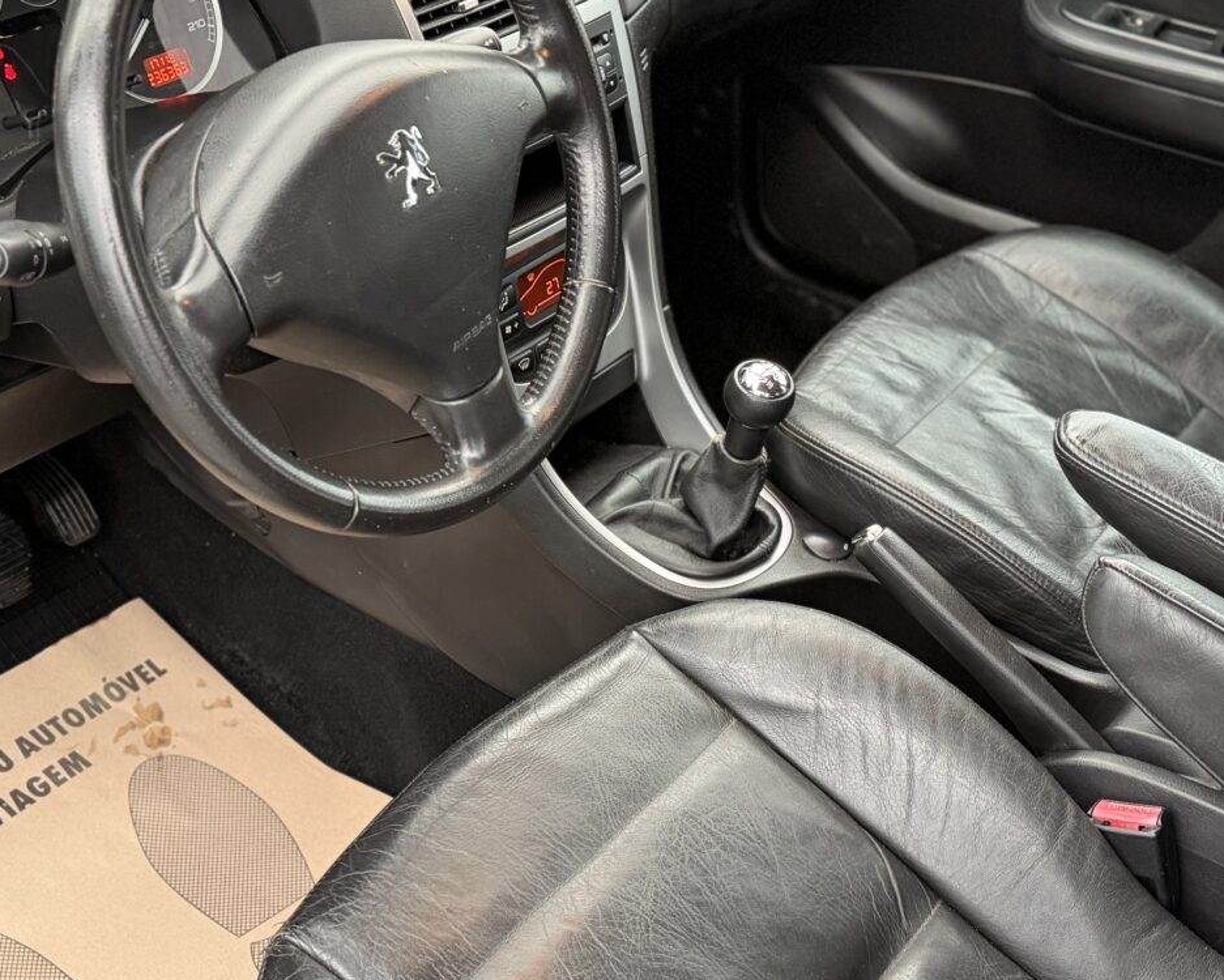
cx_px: 563
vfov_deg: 31.4
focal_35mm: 48
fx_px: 1739
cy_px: 566
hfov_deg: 38.7
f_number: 1.78
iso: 320
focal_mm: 6.76
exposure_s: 1/60
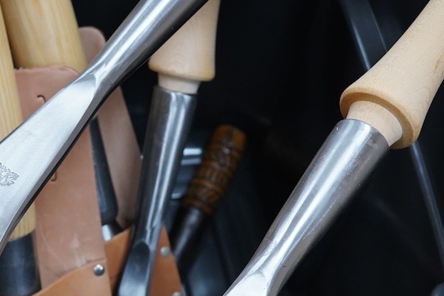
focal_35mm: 90
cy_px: 280
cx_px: 22
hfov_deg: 22.0
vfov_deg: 15.0
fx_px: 1110
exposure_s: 1/160
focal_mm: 30
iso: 2500
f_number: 8
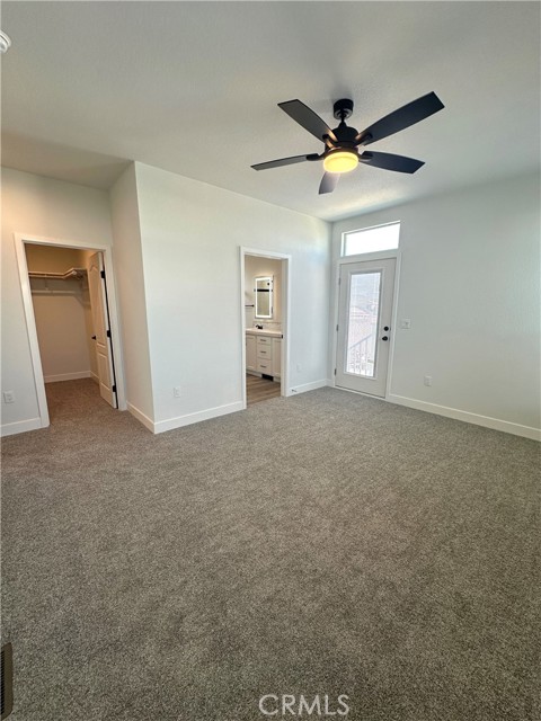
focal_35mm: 14
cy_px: 360
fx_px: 292
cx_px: 270
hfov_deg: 85.7
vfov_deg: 102.1
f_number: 2.2
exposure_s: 1/120
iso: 80
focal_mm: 2.22
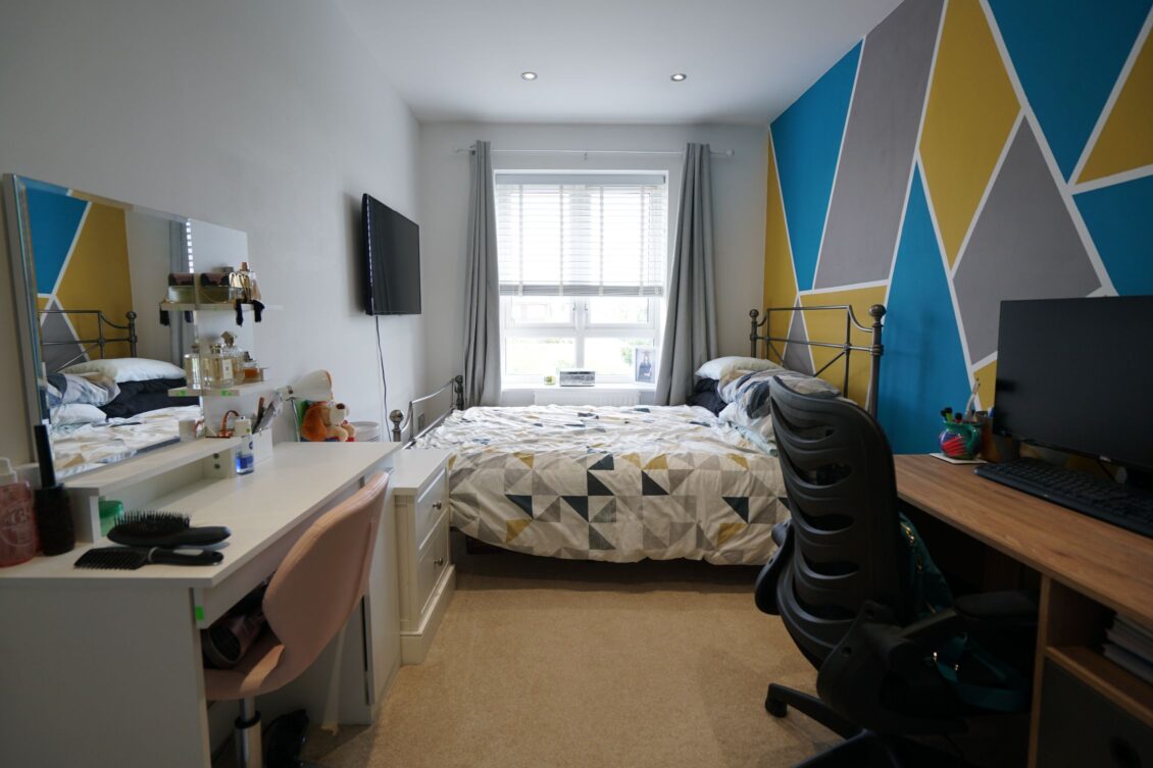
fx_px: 544
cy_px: 377
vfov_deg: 70.4
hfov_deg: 93.3
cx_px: 580
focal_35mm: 17
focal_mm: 16
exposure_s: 1/80
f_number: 4
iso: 400
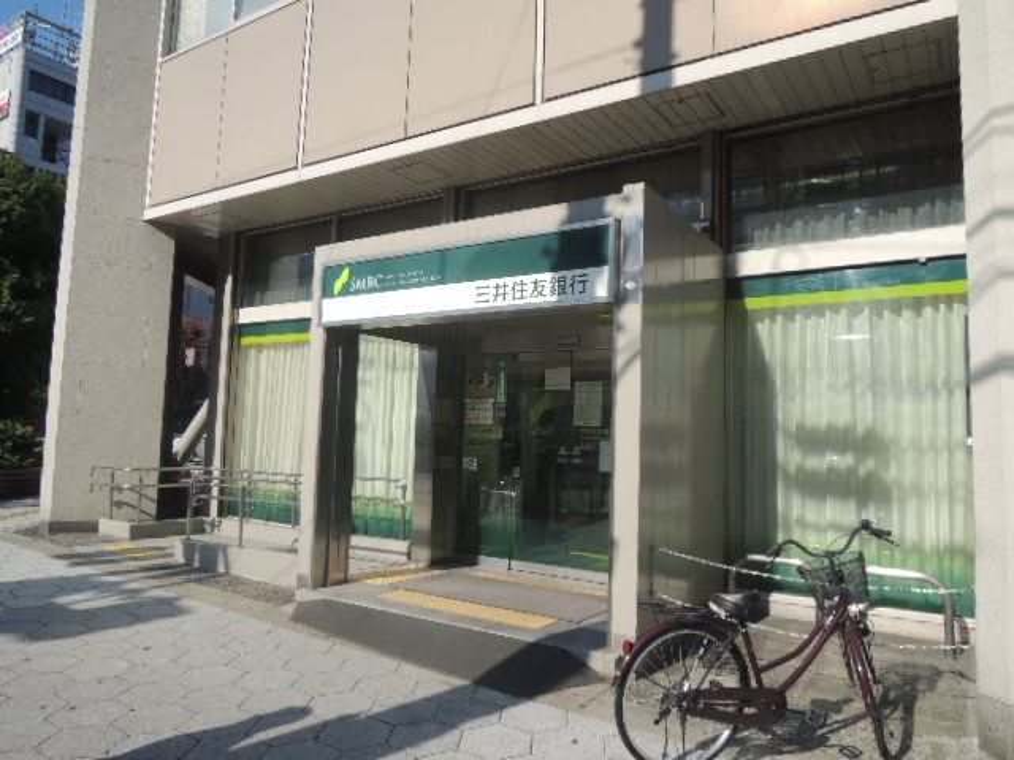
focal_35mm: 24
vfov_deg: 56.8
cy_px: 380
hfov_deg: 71.6
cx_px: 507
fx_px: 703
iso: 100
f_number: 3.2
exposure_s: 1/1250
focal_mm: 4.3
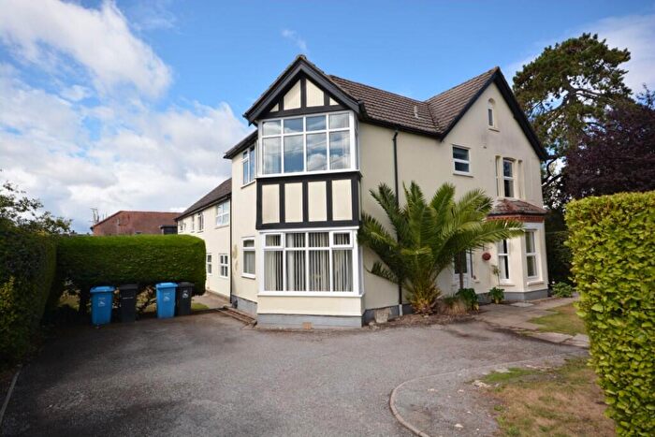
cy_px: 218
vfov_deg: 63.2
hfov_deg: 85.4
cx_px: 328
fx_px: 355
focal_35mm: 20
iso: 100
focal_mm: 13
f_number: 9
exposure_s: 1/200
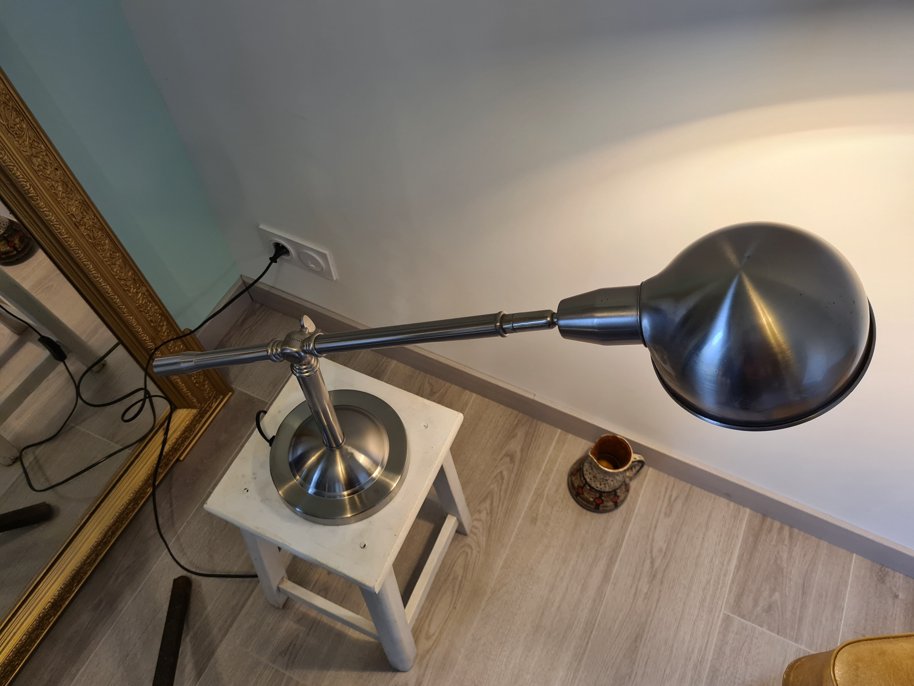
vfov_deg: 53.1
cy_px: 343
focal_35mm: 26
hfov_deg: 67.3
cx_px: 457
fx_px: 687
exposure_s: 1/50
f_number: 1.8
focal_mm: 5.4
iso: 100
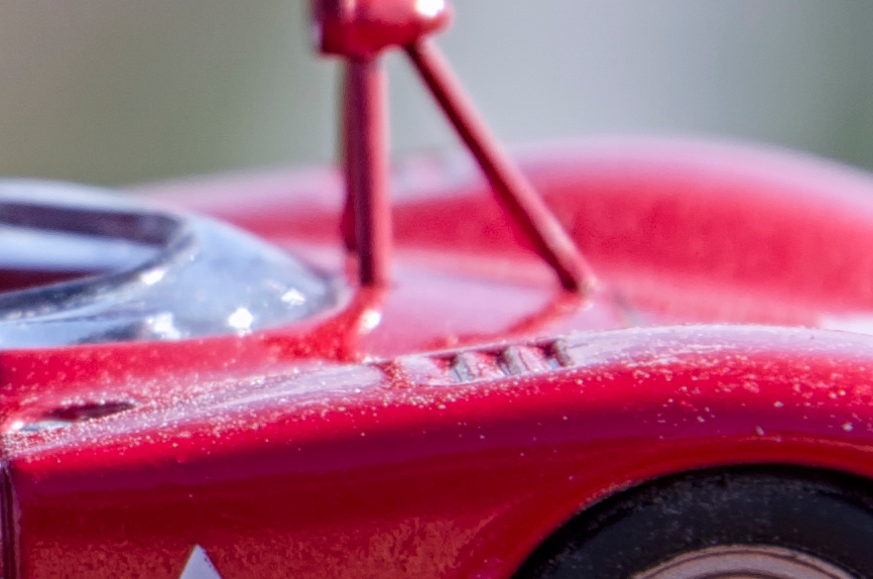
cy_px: -78
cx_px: -190
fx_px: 21684
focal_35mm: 896
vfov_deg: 1.5
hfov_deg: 2.3
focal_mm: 105
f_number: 8
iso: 160
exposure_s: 1/250
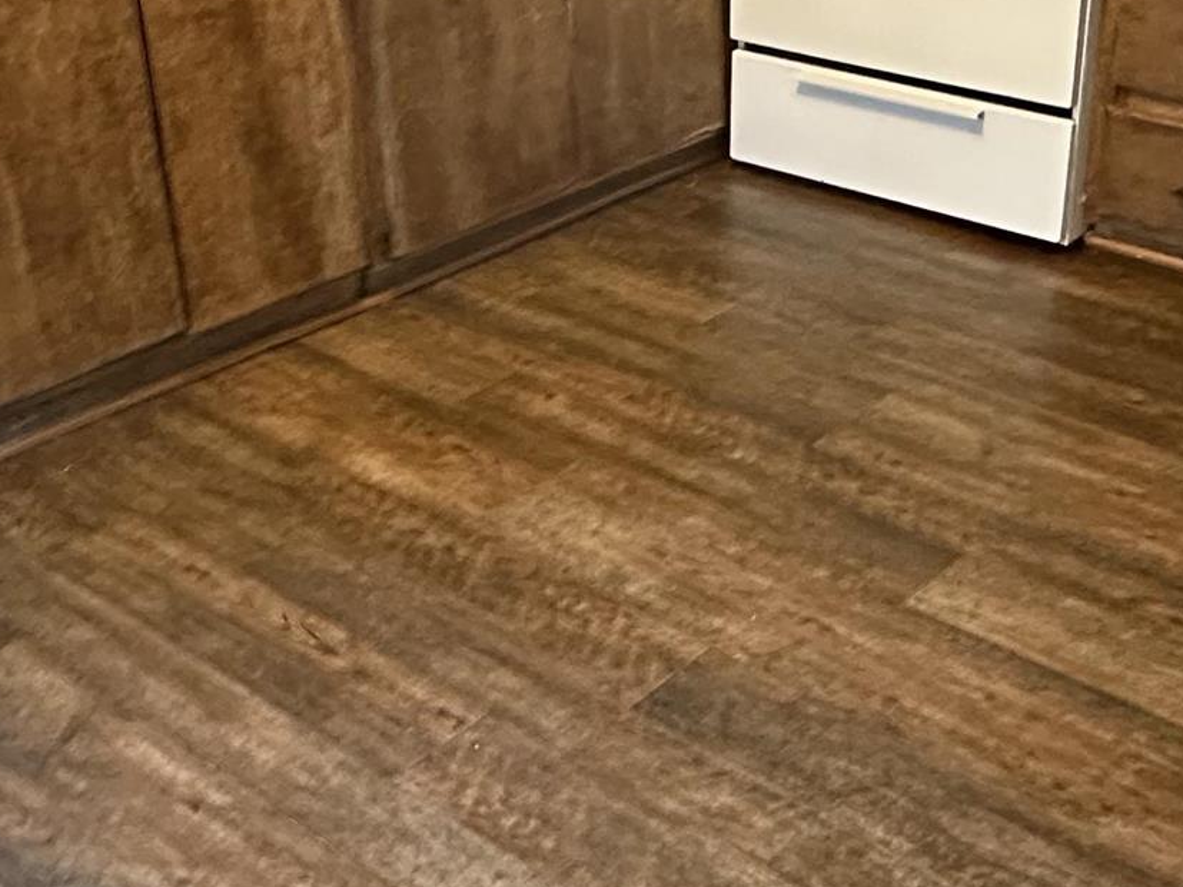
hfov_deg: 36.8
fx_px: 1777
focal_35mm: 52
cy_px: 219
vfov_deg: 27.6
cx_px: 664
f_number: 2.2
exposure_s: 1/60
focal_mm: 2.22
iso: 1000
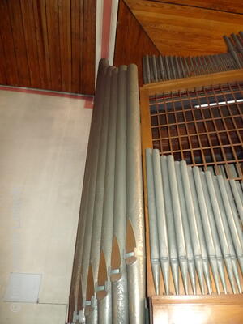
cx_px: 122
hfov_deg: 56.8
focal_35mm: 24
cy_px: 162
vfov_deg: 71.6
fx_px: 225
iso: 500
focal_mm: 5.1
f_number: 2
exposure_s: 1/8
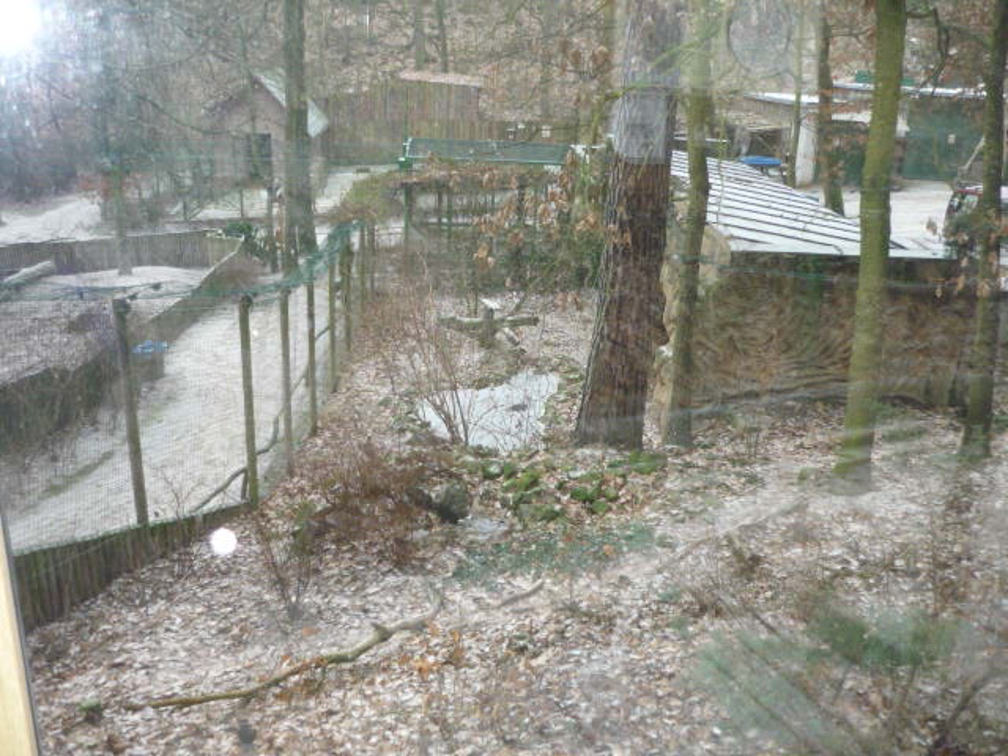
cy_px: 378
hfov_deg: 55.4
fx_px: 961
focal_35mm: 33
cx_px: 504
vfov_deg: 42.9
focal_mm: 5.5
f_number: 2.8
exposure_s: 1/30
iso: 320
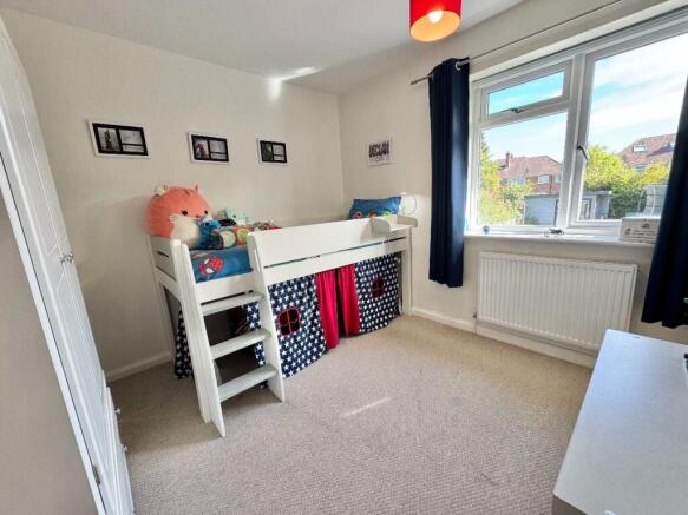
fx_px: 278
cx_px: 344
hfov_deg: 102.1
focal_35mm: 14
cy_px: 258
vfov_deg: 85.7
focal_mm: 2.22
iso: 80
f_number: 2.2
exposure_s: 1/100
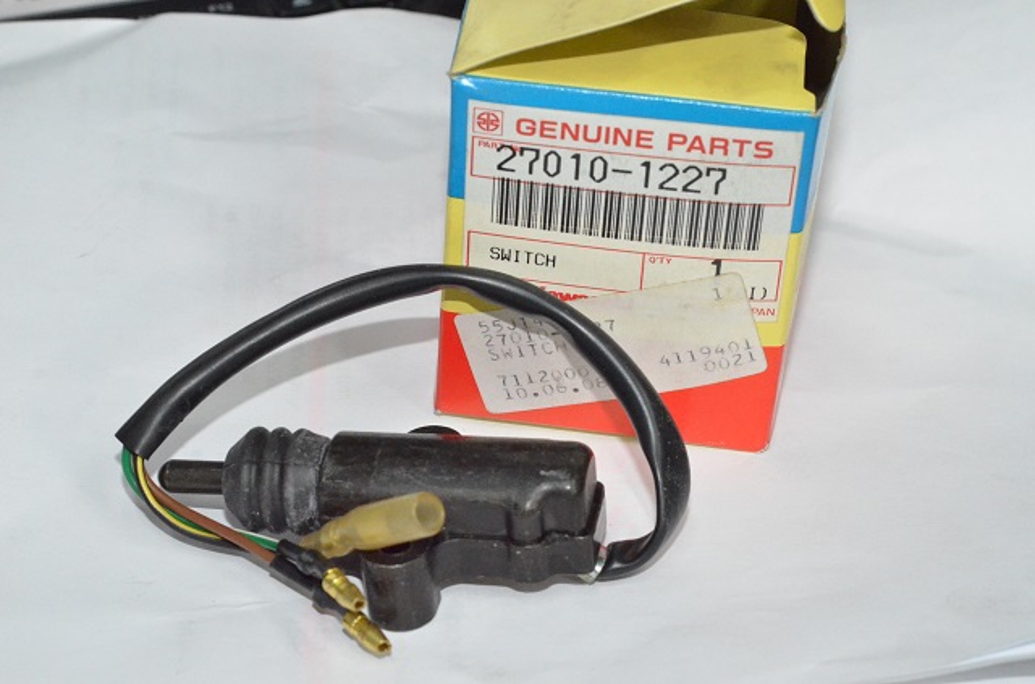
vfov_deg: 18.1
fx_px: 2150
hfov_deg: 27.1
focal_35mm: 75
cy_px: 342
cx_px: 518
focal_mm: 50
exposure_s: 1/125
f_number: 8
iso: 6400
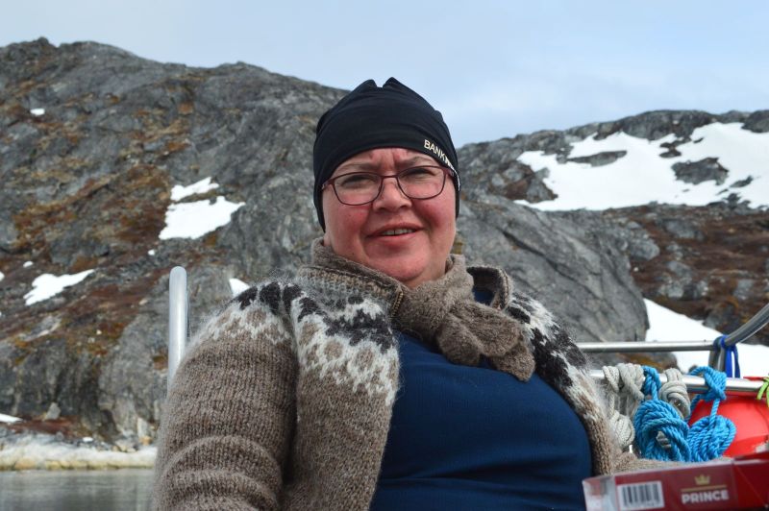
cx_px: 384
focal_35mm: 60
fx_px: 1281
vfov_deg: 22.6
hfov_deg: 33.4
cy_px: 256
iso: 400
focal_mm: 40
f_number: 11
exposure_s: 1/400
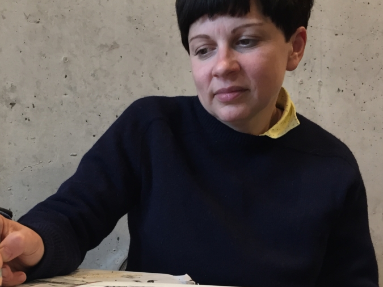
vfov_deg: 29.0
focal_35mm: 49
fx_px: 542
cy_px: 232
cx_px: 94
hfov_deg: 37.9
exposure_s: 1/33
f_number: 2.2
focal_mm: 4.15
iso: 100
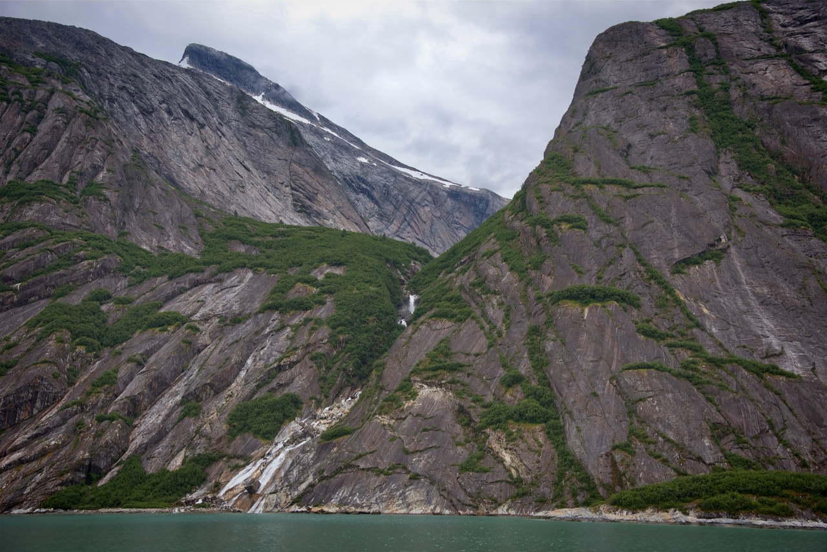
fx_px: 1011
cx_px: 414
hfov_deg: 44.5
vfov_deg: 30.5
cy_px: 276
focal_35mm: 44
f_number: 5.6
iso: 100
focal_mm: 44
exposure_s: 1/125
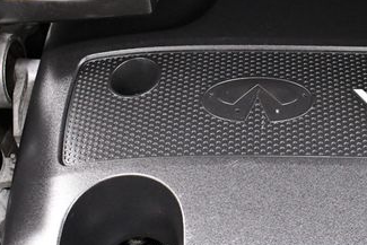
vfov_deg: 19.2
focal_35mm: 71
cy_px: 131
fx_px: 724
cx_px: 259
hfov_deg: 28.2
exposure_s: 1/60
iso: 6400
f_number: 3.5
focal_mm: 18
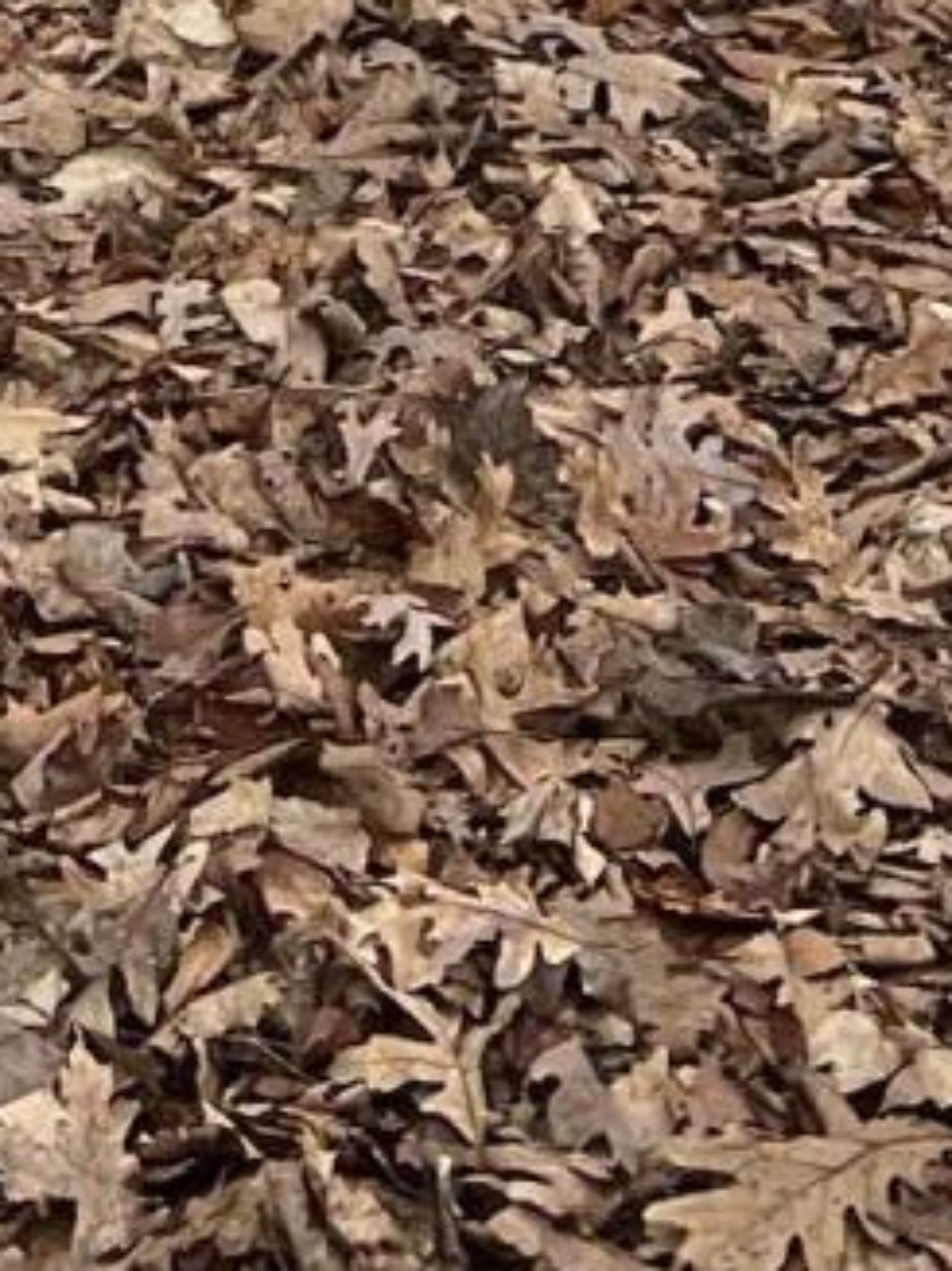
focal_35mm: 159
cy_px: -2231
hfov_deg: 9.2
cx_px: -342
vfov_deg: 10.0
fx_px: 5834
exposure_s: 1/121
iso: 50
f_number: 1.5
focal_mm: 5.7
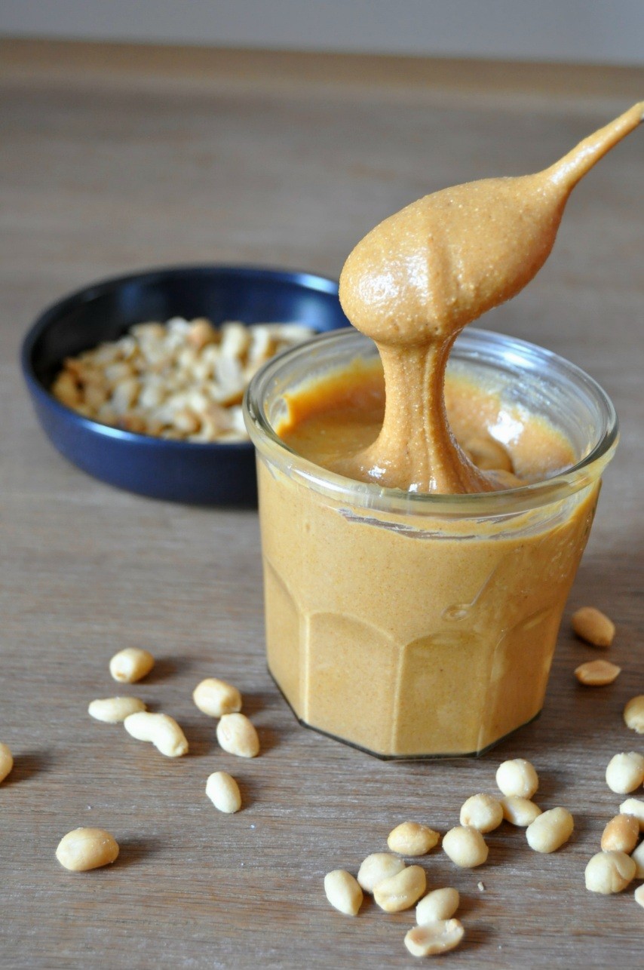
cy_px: 485
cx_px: 322
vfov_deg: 35.1
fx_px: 1534
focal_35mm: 57
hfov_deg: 23.7
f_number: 4.8
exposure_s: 1/60.2
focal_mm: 38
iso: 1000
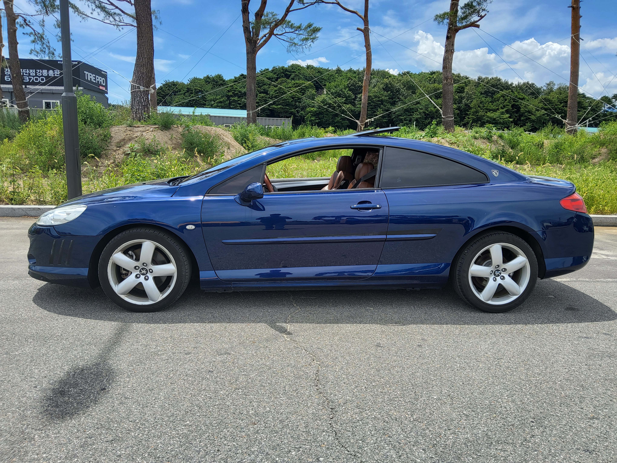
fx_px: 463
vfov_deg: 53.1
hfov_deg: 67.3
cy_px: 232
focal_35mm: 26
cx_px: 308
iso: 12
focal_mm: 3.98
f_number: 1.8
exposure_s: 1/566
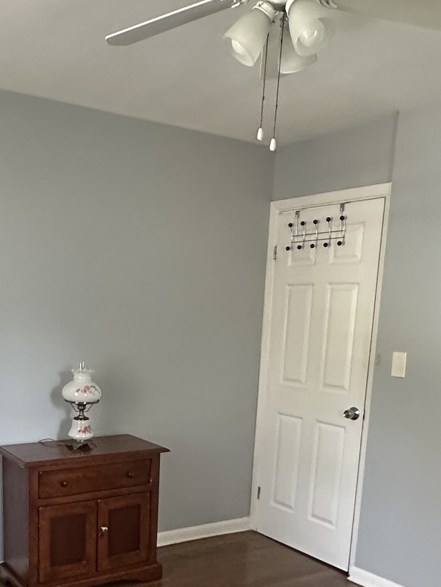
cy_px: 436
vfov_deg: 47.3
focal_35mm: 38
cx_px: 138
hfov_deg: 37.2
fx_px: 645
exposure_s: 1/60
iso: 500
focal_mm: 2.22
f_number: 2.2
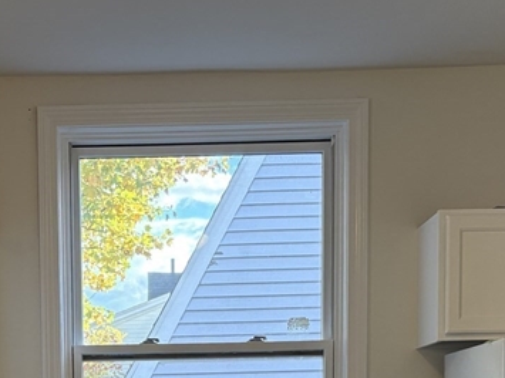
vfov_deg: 18.0
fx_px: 1094
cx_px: 129
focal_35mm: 75
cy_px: 520
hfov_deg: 25.7
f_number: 1.6
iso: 125
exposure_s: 1/180
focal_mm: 5.96
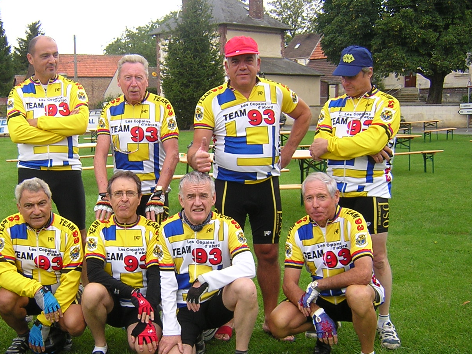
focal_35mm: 48
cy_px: 198
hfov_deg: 39.3
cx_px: 169
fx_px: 654
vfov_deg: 30.2
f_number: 2.6
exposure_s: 1/126
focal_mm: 4.7
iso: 100
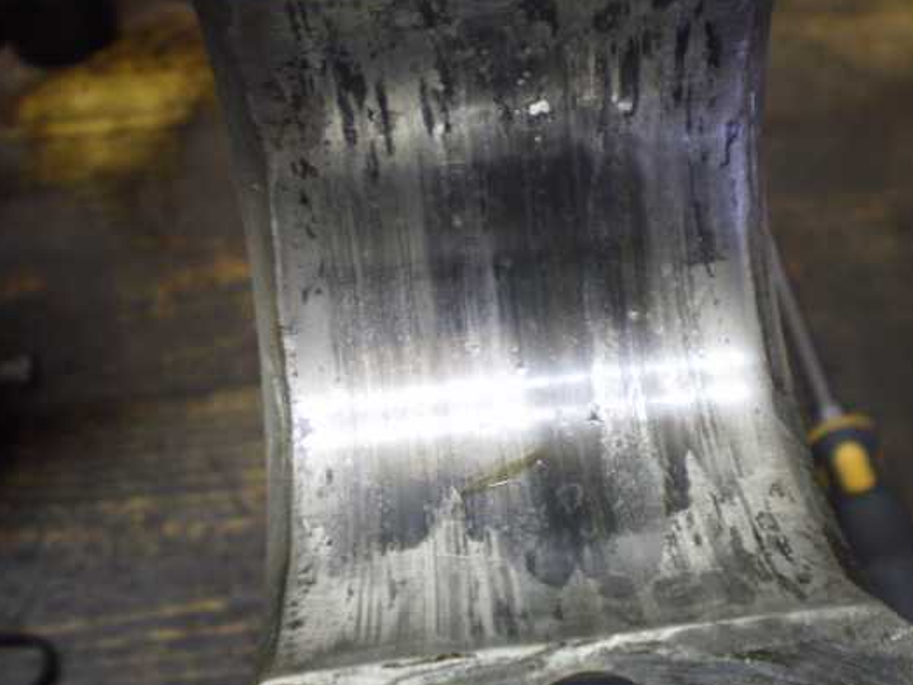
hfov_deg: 42.8
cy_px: 319
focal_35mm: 44
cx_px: 521
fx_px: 1161
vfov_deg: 32.9
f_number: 3.1
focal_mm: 6.3
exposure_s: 1/10
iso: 125
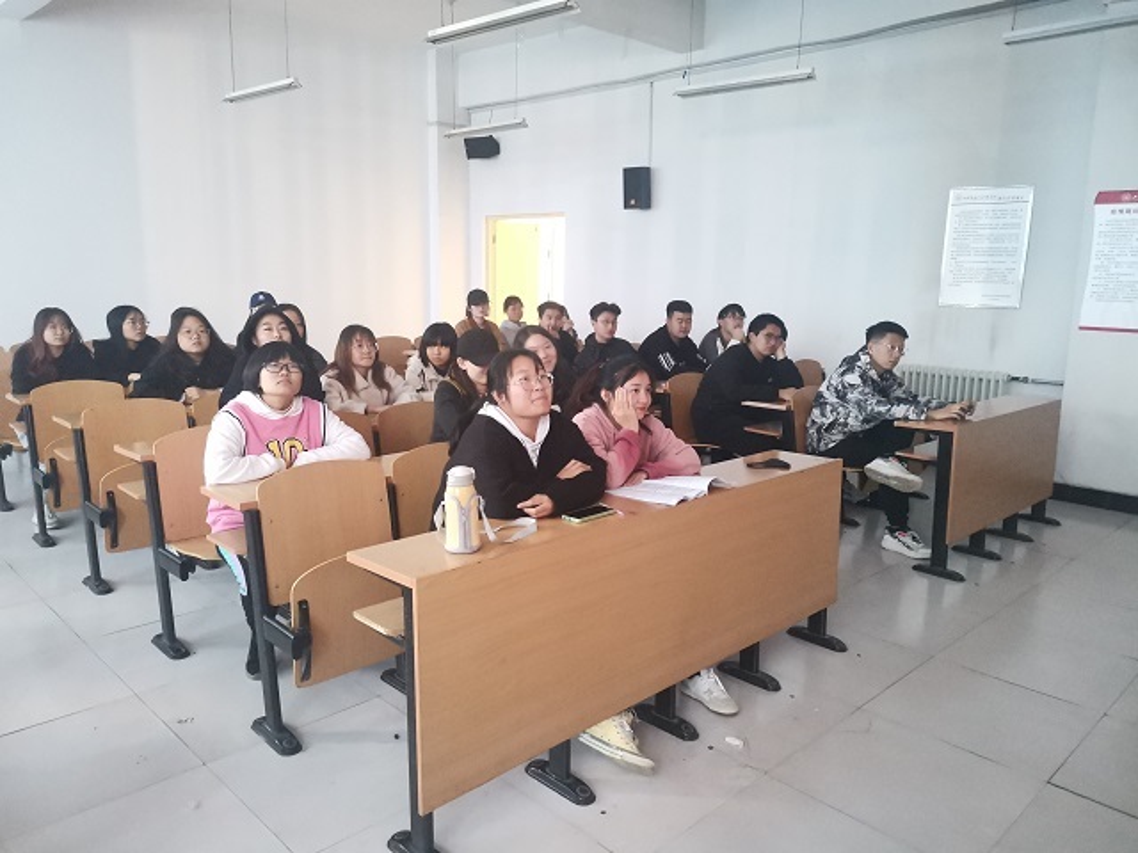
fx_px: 855
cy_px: 426
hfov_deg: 67.3
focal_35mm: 26
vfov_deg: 53.1
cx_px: 569
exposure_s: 1/20
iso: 1250
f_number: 2.4
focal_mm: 4.75
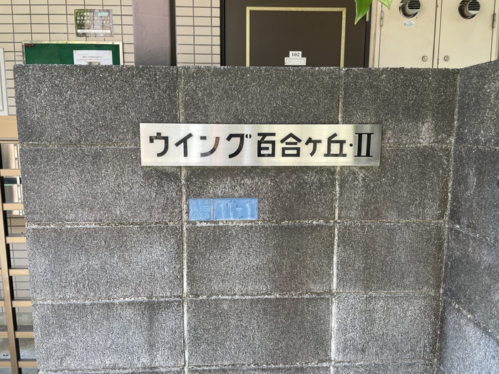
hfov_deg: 67.3
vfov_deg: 53.1
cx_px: 250
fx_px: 375
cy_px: 187
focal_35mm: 26
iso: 40
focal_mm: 4.2
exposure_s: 1/121
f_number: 1.6
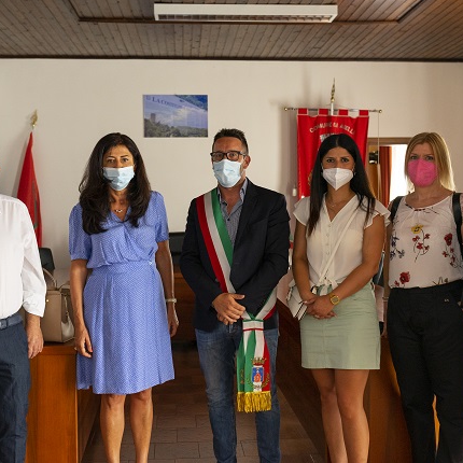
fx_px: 681
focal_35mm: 45
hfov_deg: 37.5
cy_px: 232
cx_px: 223
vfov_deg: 37.6
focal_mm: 35
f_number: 3.5
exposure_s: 1/200
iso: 1250
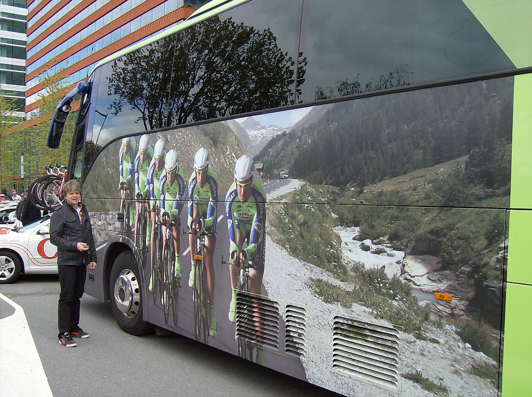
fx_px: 552
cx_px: 266
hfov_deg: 51.5
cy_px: 198
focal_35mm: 36
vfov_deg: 39.5
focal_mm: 6
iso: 100
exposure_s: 1/231
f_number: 4.7
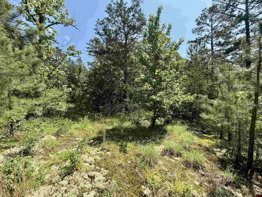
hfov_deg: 102.1
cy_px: 98
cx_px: 131
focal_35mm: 14
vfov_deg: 85.7
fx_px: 106
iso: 50
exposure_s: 1/482
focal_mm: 2.22
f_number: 2.2
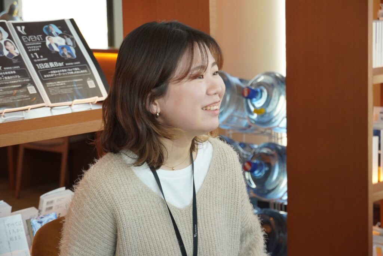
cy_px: 128
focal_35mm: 96
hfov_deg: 21.2
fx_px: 1021
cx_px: 192
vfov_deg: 14.3
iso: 640
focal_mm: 64
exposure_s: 1/160
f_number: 5.6
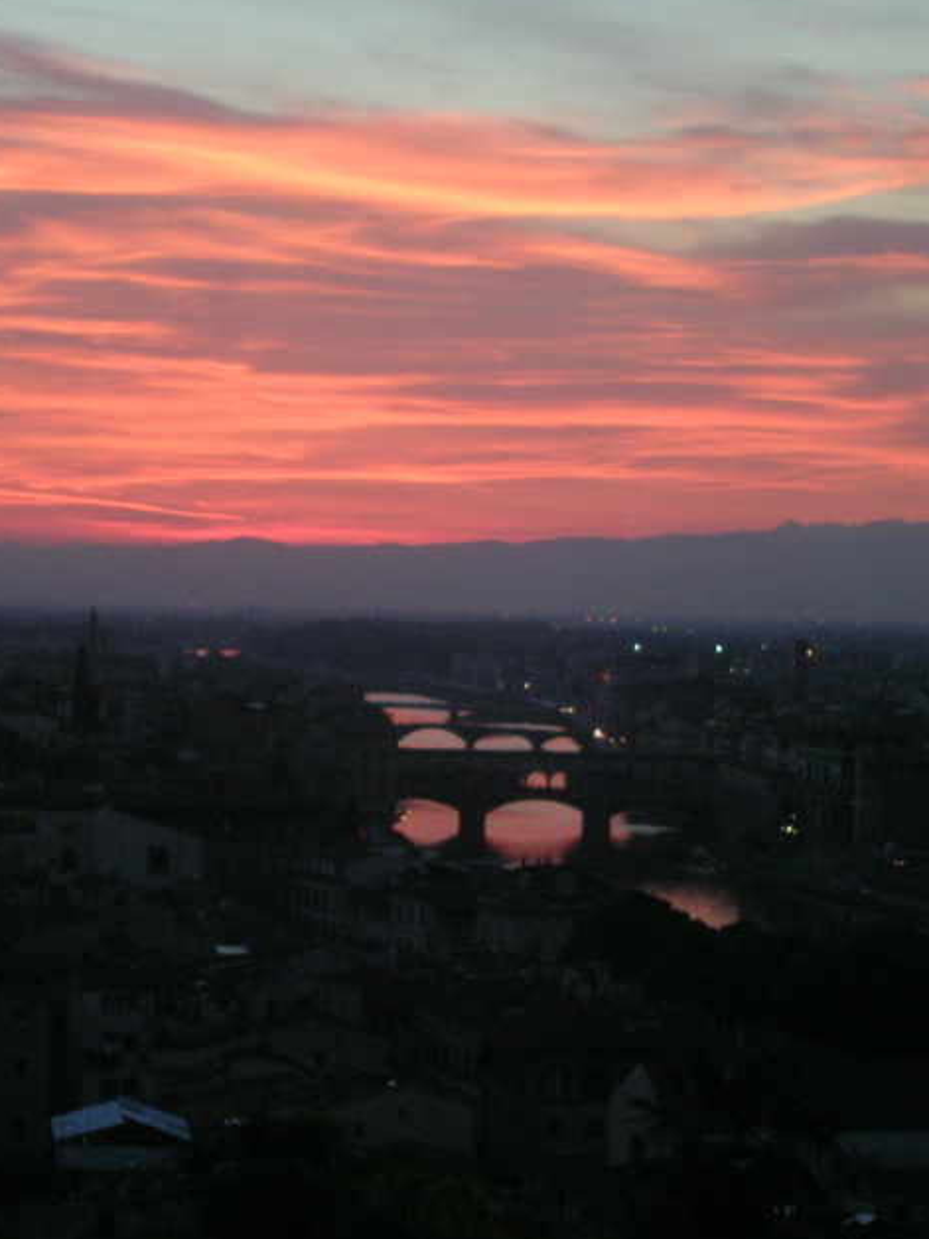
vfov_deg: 18.4
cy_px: 621
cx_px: 462
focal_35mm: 107
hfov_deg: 13.8
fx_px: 3829
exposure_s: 1/60.1
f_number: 4.9
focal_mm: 16.2
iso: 187
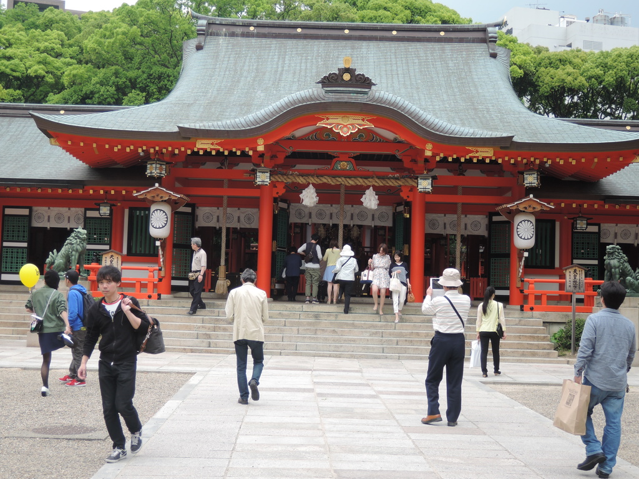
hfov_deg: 38.2
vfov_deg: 29.1
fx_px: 923
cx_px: 320
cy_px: 240
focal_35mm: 50
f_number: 3.2
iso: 80
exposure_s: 1/200
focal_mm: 10.7
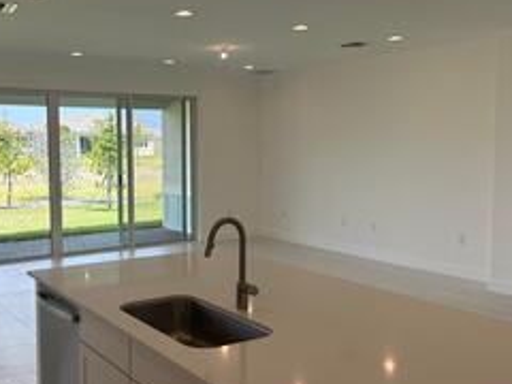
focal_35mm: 40
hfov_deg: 46.3
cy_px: 188
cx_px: 188
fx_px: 592
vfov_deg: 36.0
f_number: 1.78
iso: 80
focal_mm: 6.86
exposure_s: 1/850
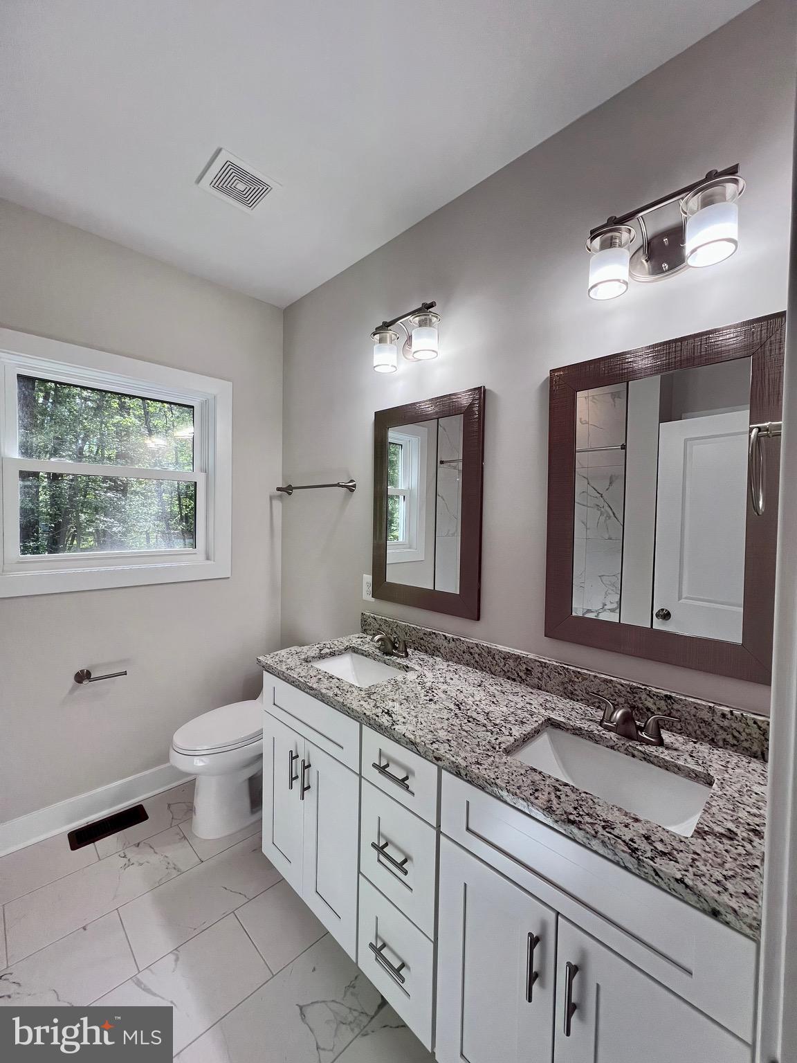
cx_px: 398
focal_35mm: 13
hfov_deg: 89.9
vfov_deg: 106.2
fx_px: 399
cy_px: 532
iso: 40
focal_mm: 1.57
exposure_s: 1/120
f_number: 1.8
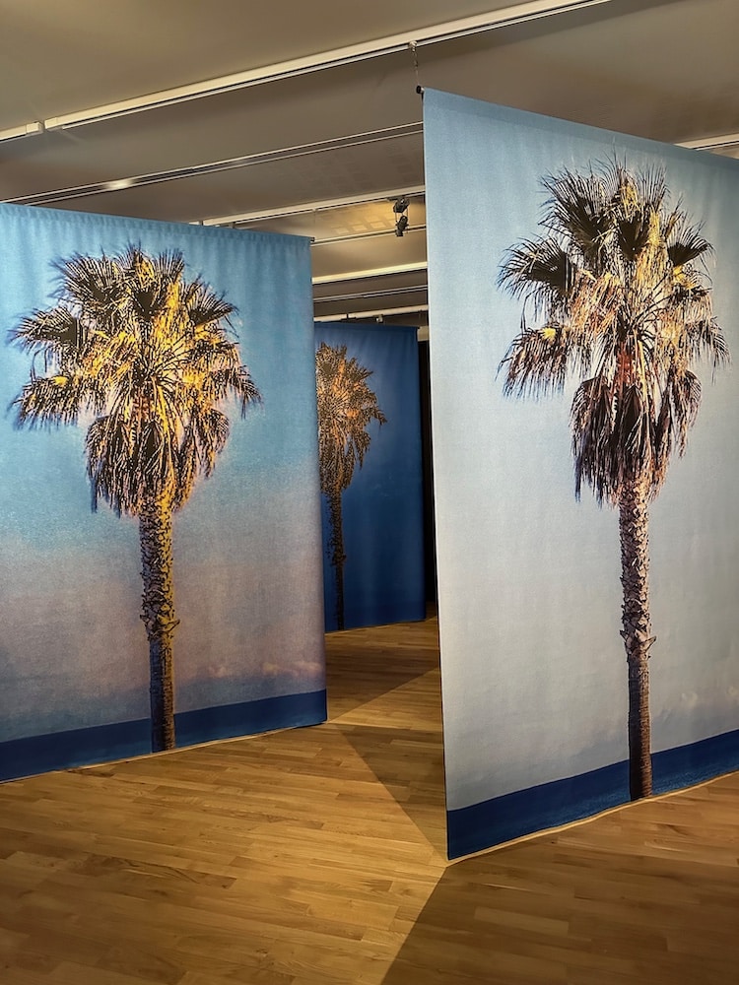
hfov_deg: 56.8
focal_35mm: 24
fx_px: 683
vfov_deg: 71.6
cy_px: 492
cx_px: 370
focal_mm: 6.86
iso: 800
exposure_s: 1/50
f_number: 1.78
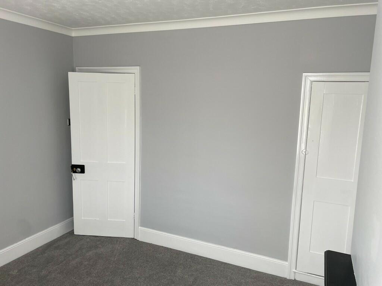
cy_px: 143
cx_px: 191
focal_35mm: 26
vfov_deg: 53.1
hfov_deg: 67.3
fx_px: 287
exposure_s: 1/152
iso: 32
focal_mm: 4.2
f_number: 1.6
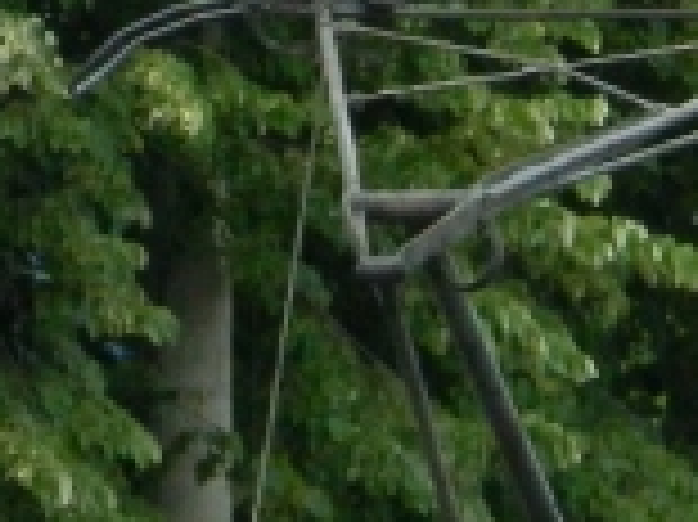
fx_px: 23513
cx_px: 477
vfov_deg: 1.3
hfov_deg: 1.7
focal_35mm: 1167
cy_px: 1242
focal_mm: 31.8
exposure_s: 1/500
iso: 220
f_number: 5.1
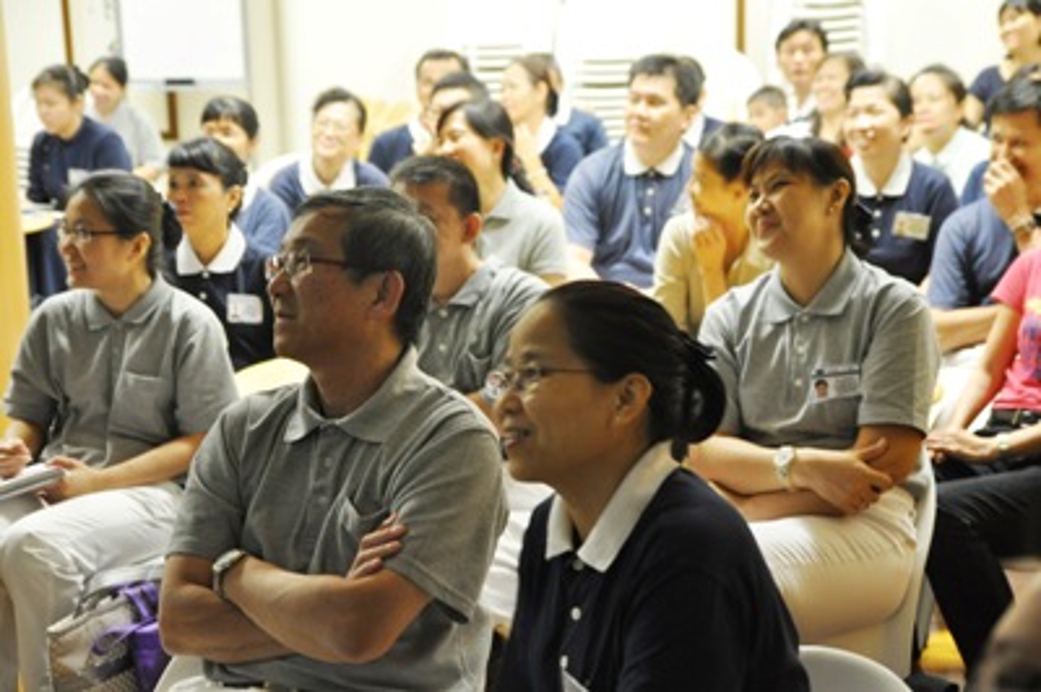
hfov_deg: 29.9
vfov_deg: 20.1
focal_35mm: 68
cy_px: 346
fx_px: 1950
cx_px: 520
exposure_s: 1/20
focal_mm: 45
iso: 800
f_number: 2.8
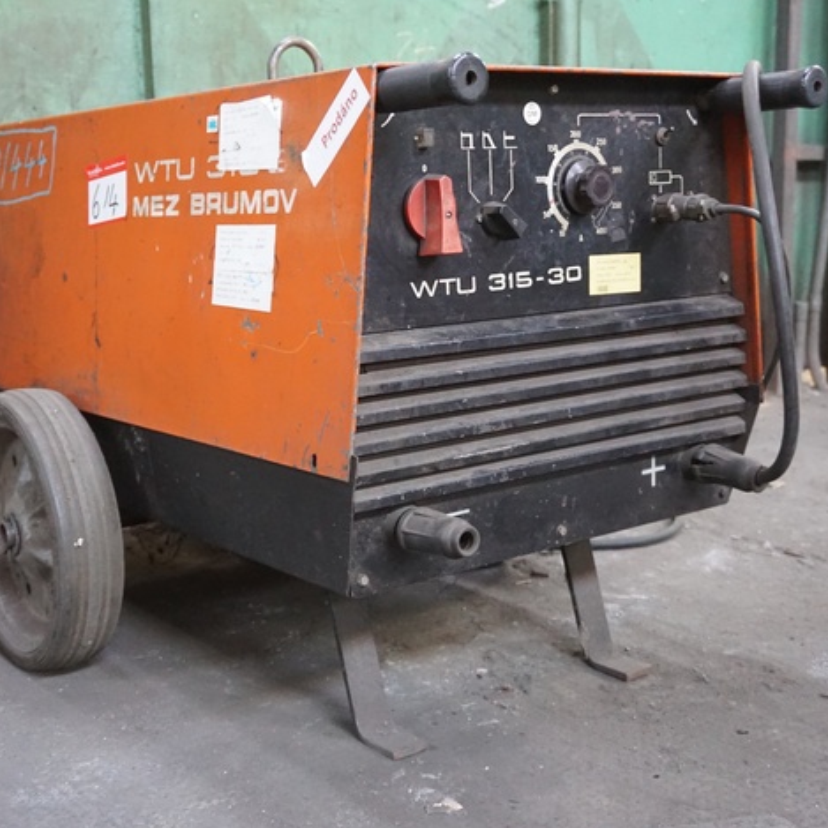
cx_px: 374
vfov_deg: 36.1
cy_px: 422
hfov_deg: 36.0
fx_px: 1272
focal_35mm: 47
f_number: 4.5
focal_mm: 24
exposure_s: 1/20
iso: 3200
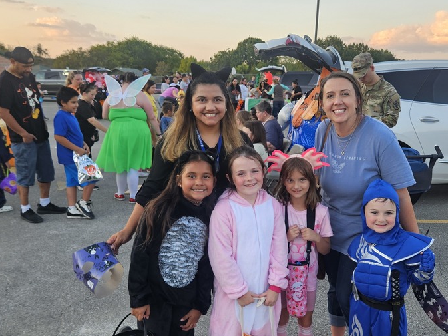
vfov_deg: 40.6
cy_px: 198
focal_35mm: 35
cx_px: 252
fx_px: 453
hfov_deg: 52.5
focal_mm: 5.4
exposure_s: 1/120
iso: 40
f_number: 1.8
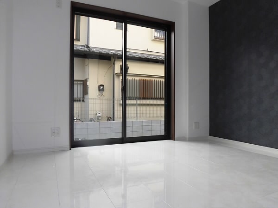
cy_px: 104
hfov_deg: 71.6
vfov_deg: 56.8
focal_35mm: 24
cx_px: 139
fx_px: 193
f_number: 3.1
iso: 100
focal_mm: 4.3
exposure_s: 1/100
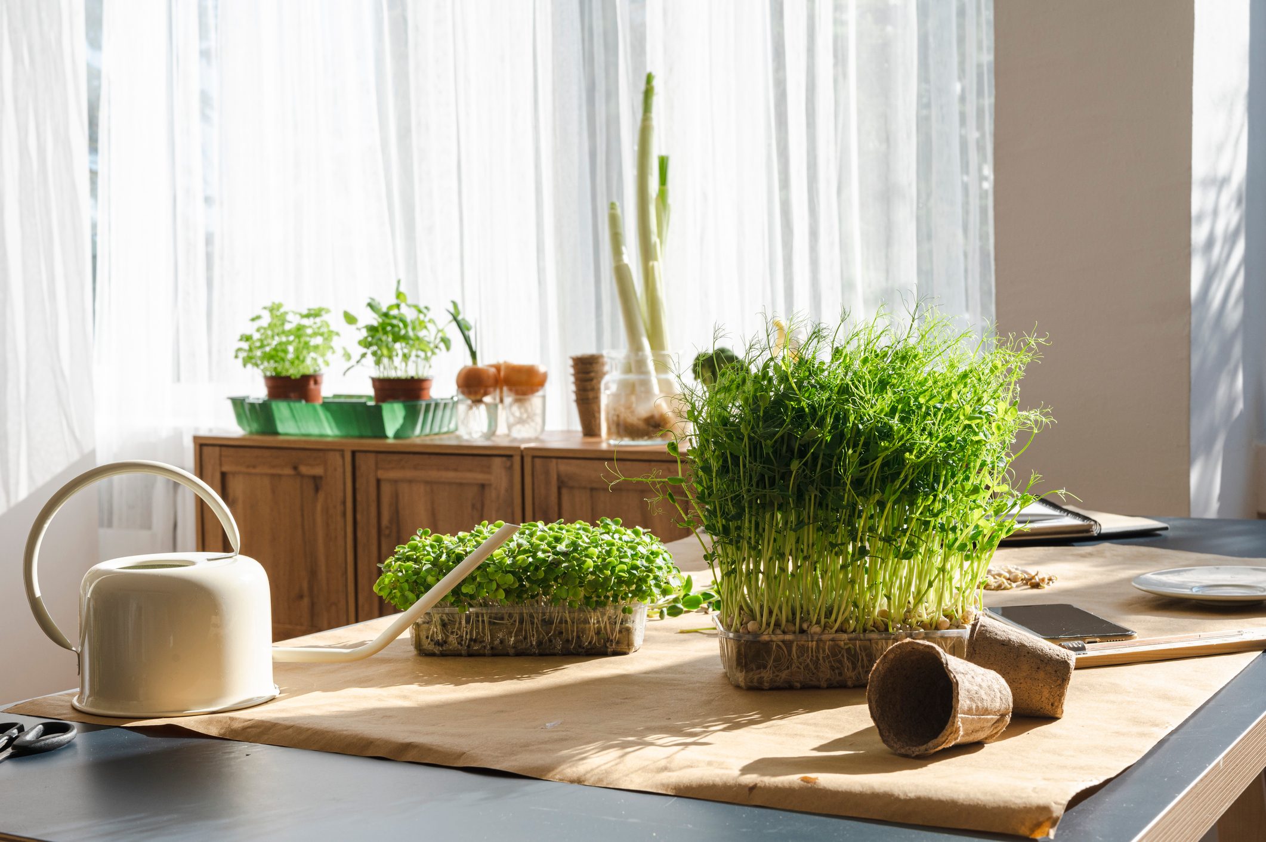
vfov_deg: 27.0
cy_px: 421
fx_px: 1757
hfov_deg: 39.6
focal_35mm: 50
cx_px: 633
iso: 250
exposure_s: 1/125
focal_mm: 50
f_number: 13
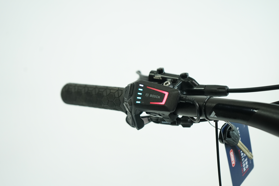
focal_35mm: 41
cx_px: 140
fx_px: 318
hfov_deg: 47.4
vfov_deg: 32.6
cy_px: 93
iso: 1250
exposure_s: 1/200
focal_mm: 41
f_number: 4.5
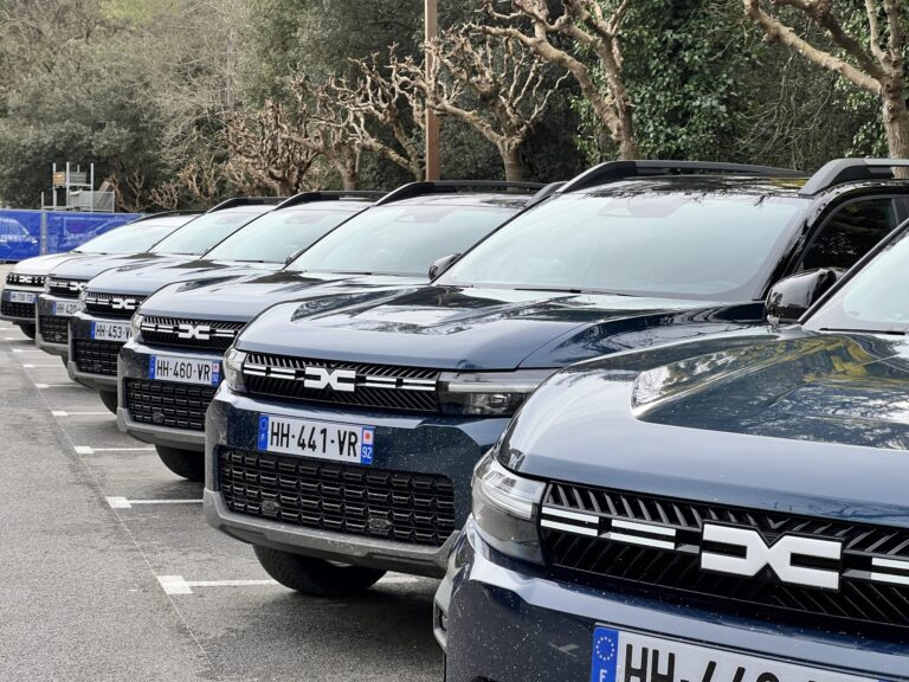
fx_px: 2022
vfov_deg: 19.1
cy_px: 341
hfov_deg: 25.3
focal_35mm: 77
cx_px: 454
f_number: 2.8
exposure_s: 1/196
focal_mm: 9
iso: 32
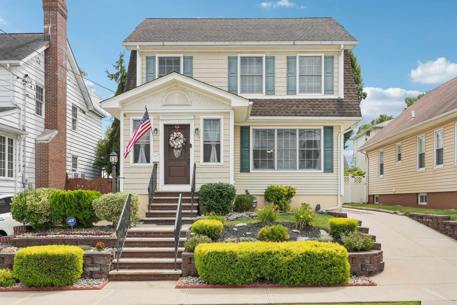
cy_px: 152
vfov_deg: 41.7
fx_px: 400
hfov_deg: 59.5
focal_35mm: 32
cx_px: 228
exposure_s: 1/160
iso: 100
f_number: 8
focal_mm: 31.5
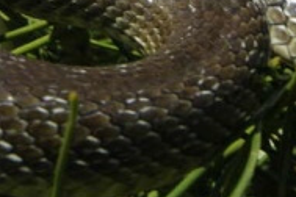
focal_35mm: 218
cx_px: 116
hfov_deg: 9.4
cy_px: -65
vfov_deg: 6.3
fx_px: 1792
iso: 200
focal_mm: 50
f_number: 22
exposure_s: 1/45
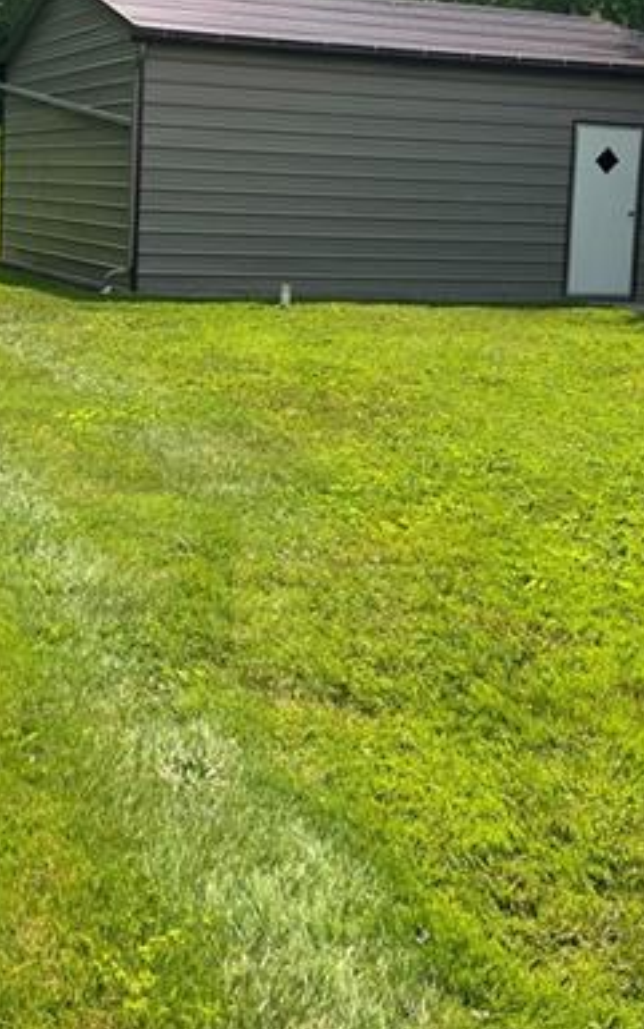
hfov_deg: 23.5
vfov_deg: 36.4
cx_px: 246
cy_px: 323
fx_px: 1543
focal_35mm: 55
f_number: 1.5
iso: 50
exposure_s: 1/2632
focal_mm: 5.7
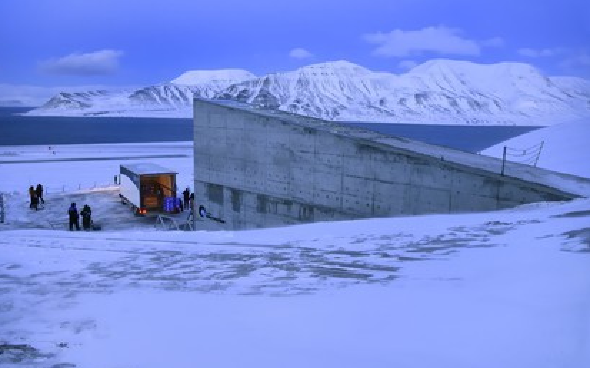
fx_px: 466
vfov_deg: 43.1
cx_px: 291
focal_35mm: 29
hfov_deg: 64.6
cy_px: 174
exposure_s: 1/60
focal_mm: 28
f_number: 5
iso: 1600
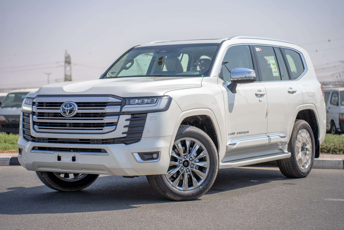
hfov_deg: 27.0
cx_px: 172
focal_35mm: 75
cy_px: 115
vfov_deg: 18.2
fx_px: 717
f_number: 2.8
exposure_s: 1/1500
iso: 125
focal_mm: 75
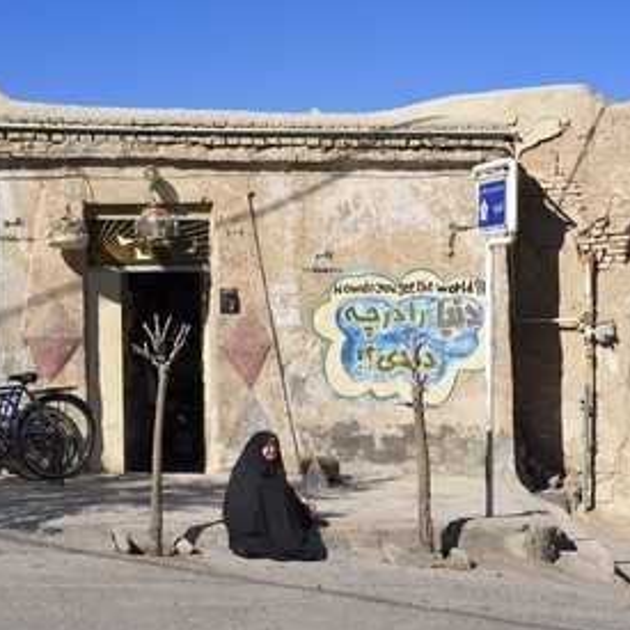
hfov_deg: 22.2
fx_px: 1606
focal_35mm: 78
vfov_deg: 22.2
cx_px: 325
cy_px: 318
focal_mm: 60
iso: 200
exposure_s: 1/320
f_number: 13
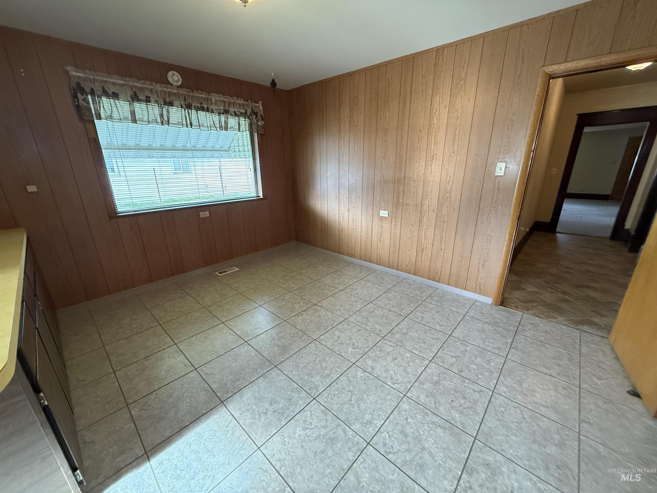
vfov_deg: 85.7
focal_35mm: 14
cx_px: 328
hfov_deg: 102.1
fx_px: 266
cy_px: 246
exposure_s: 1/120
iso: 500
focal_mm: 2.22
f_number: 2.2
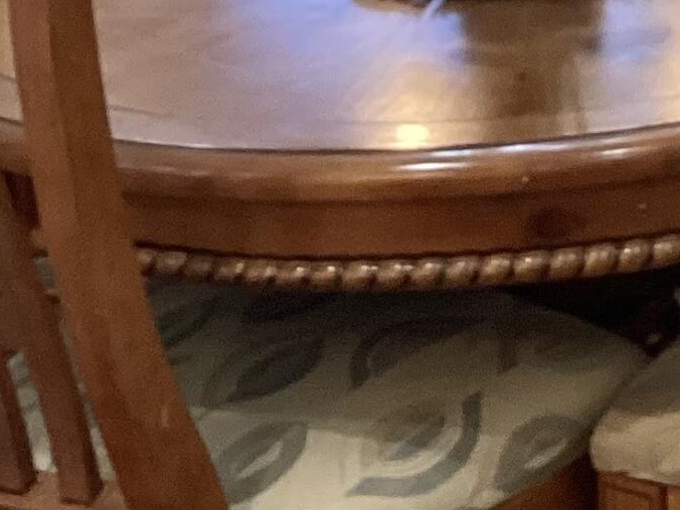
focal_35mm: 136
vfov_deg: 10.2
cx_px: 898
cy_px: -453
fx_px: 2672
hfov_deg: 13.9
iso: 125
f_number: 2.4
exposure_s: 1/60
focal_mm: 3.3
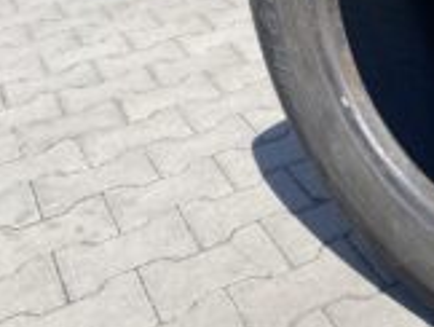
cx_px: 573
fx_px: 866
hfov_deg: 24.4
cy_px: 9
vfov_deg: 20.7
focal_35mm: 69
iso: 32
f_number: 1.8
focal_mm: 4.25
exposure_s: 1/1629
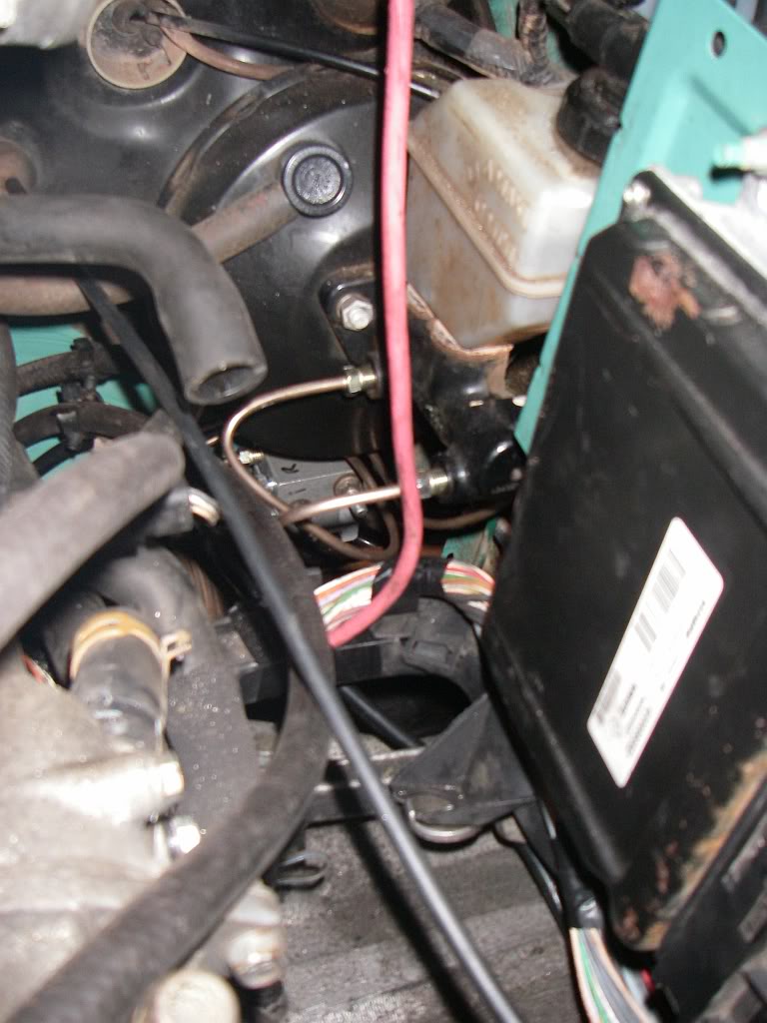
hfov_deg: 37.7
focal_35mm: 38
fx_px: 1123
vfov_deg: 49.0
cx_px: 384
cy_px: 512
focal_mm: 6.3
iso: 200
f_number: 3.3
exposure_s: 1/40
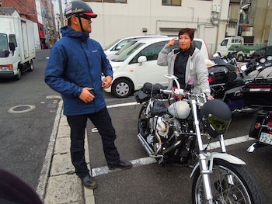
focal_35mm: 24
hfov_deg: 71.6
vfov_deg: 56.9
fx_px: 189
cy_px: 102
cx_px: 136
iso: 160
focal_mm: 4.3
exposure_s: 1/640
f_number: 3.2
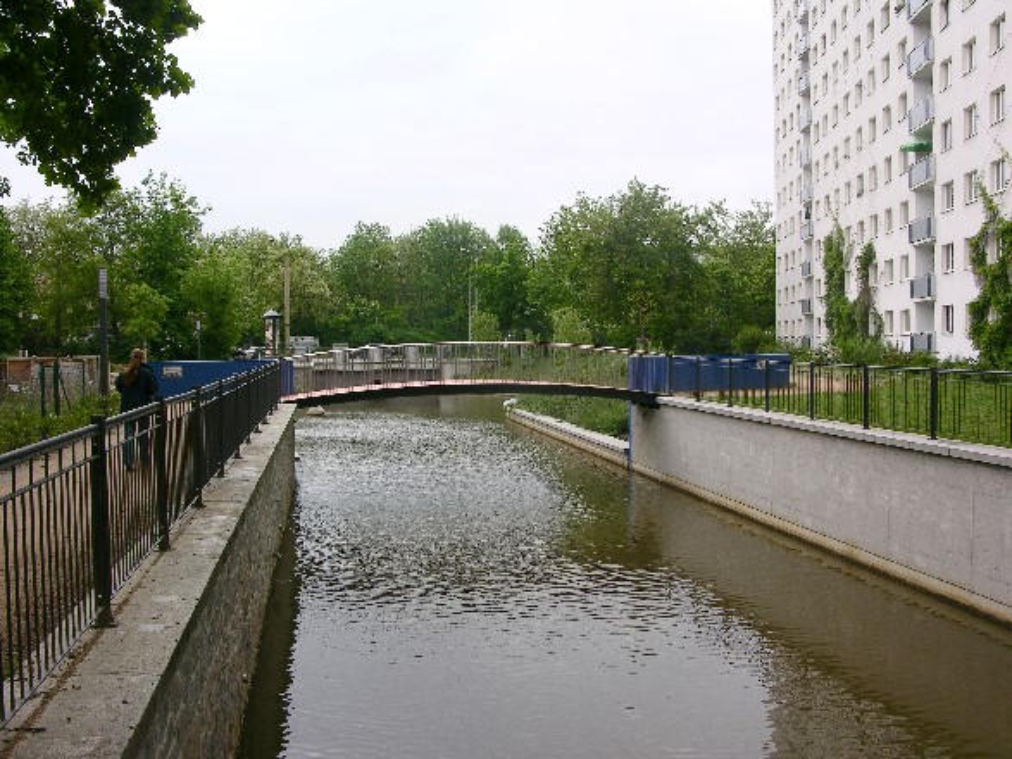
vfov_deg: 40.7
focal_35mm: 35
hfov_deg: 52.6
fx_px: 1023
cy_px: 380
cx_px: 506
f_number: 6.3
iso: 50
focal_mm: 9
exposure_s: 1/102
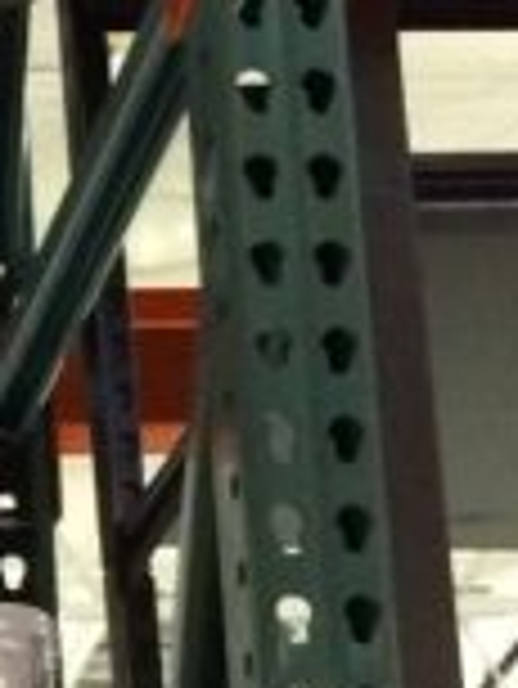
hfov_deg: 7.2
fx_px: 3865
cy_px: 931
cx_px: -685
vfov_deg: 10.0
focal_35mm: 194
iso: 320
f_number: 2.2
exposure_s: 1/30
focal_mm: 4.15
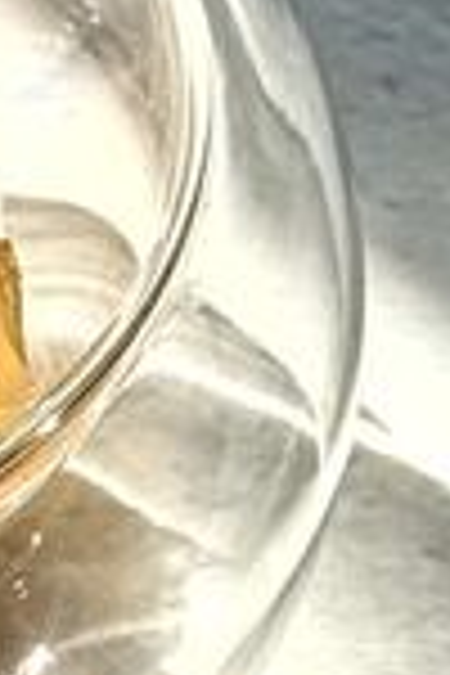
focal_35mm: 200
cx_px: -493
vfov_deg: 10.3
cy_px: 315
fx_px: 3750
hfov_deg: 6.6
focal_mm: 6.76
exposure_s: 1/3534
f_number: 1.78
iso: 80
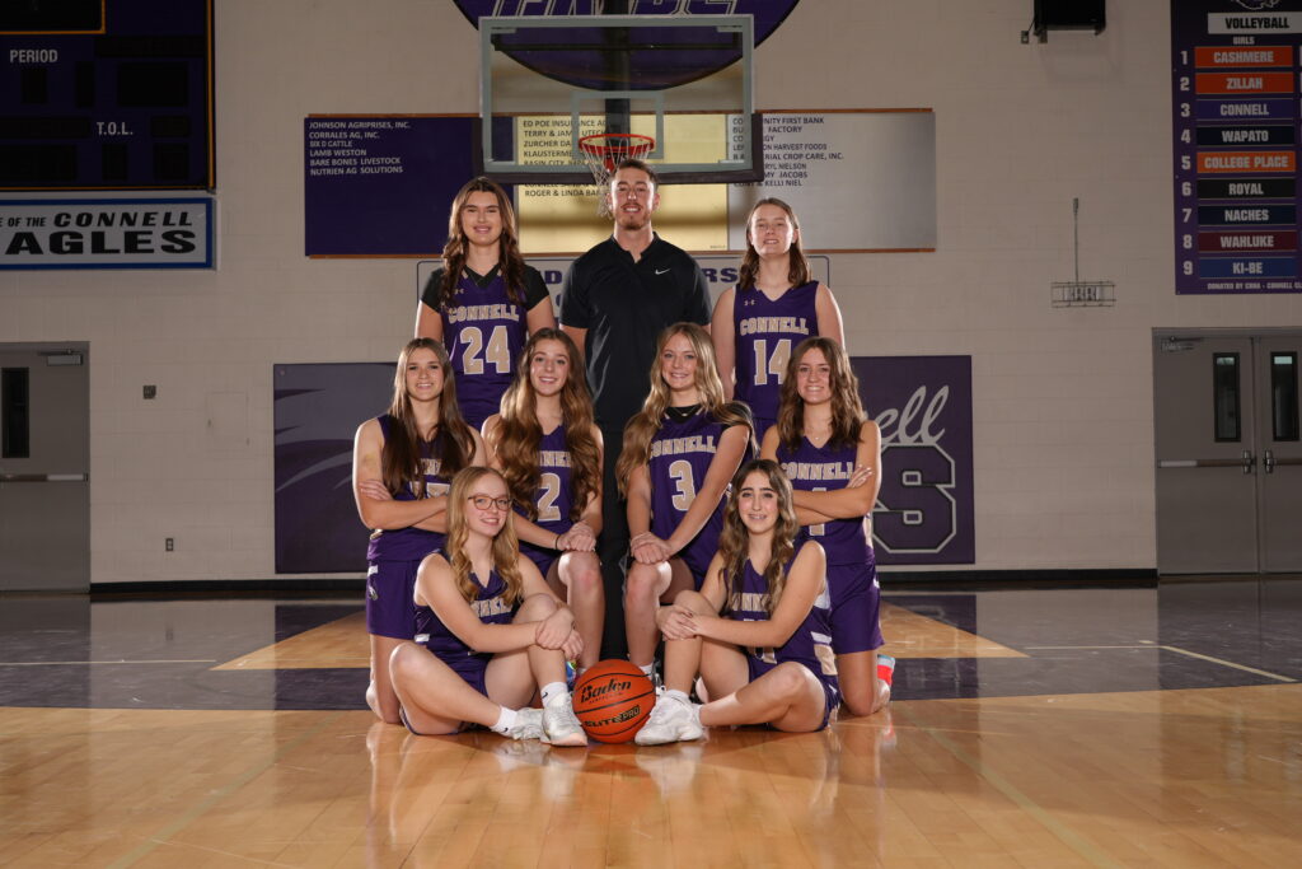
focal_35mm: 51
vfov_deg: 26.5
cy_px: 434
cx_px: 651
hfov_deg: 38.9
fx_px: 1845
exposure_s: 1/125
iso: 160
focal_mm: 51
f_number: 8
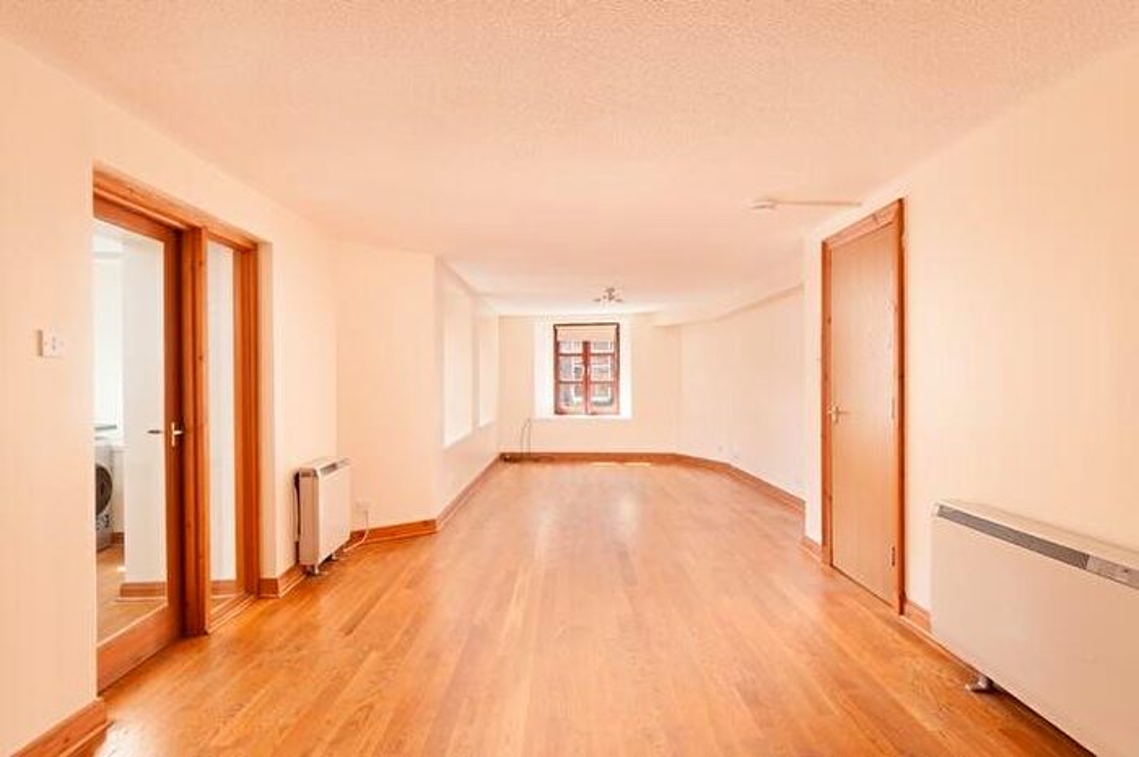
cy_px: 378
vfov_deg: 67.3
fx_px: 569
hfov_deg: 90.1
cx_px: 570
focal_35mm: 18
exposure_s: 1/60
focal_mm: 12
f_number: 8
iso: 200
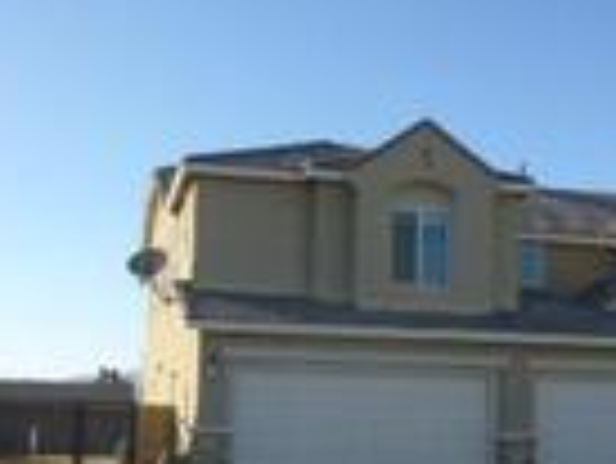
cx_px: 364
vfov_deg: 23.1
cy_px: 356
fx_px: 1122
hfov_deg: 30.6
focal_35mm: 63
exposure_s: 1/1000
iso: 100
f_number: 3.1
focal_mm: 4.5
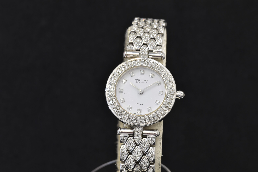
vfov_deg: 10.2
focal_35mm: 135
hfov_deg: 15.2
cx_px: 129
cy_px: 86
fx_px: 967
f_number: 11
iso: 100
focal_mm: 90
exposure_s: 1/3
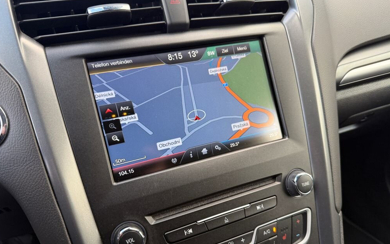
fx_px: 276
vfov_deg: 47.4
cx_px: 194
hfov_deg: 70.4
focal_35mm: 26
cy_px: 140
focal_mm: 6.76
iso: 160
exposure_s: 1/121
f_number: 1.78
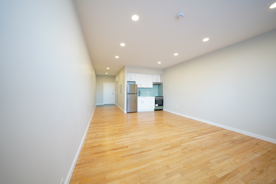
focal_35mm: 12
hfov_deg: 112.6
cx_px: 138
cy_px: 92
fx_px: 92
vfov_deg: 90.1
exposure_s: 1/30
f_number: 2.8
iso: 200
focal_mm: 12
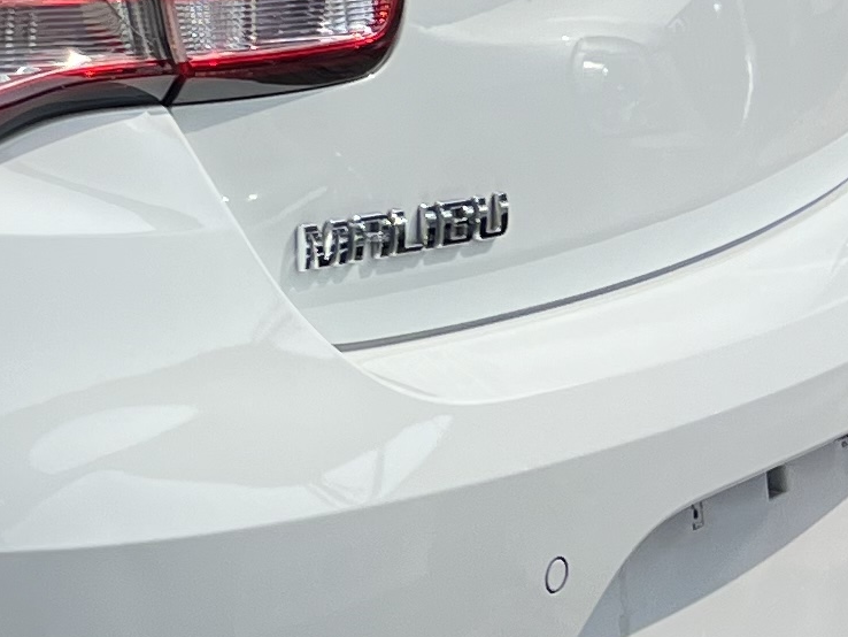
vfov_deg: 10.4
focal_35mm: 142
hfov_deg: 11.9
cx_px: -1016
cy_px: -18
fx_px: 3480
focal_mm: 5.7
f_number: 1.5
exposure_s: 1/5076
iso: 50
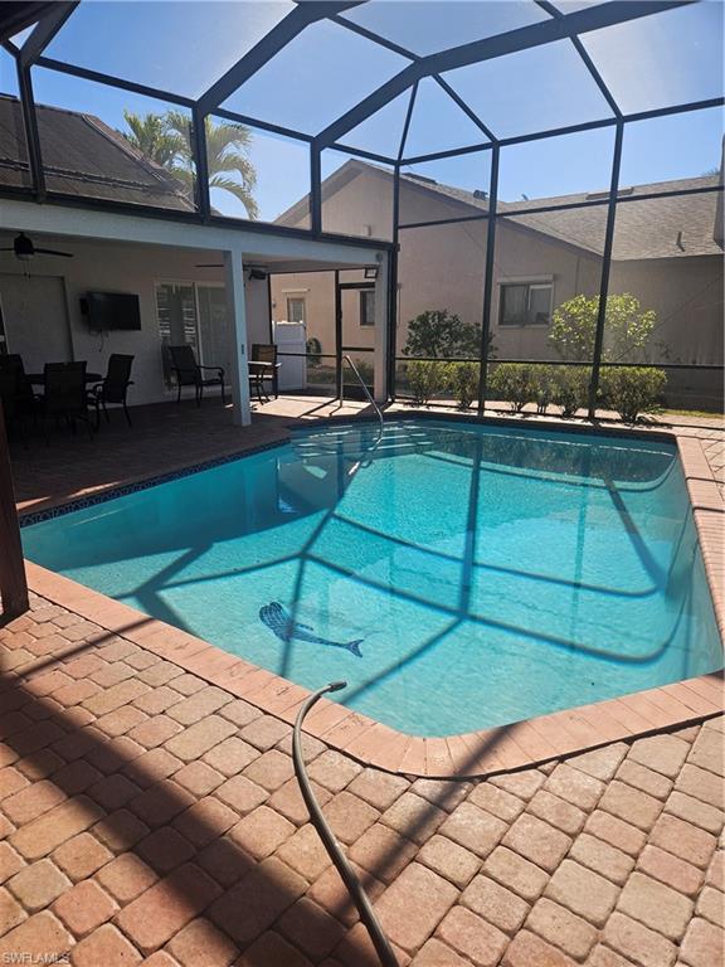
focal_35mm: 23
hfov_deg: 58.9
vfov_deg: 73.9
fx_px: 642
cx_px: 362
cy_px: 484
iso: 25
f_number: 1.8
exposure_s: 1/1279
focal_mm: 5.4
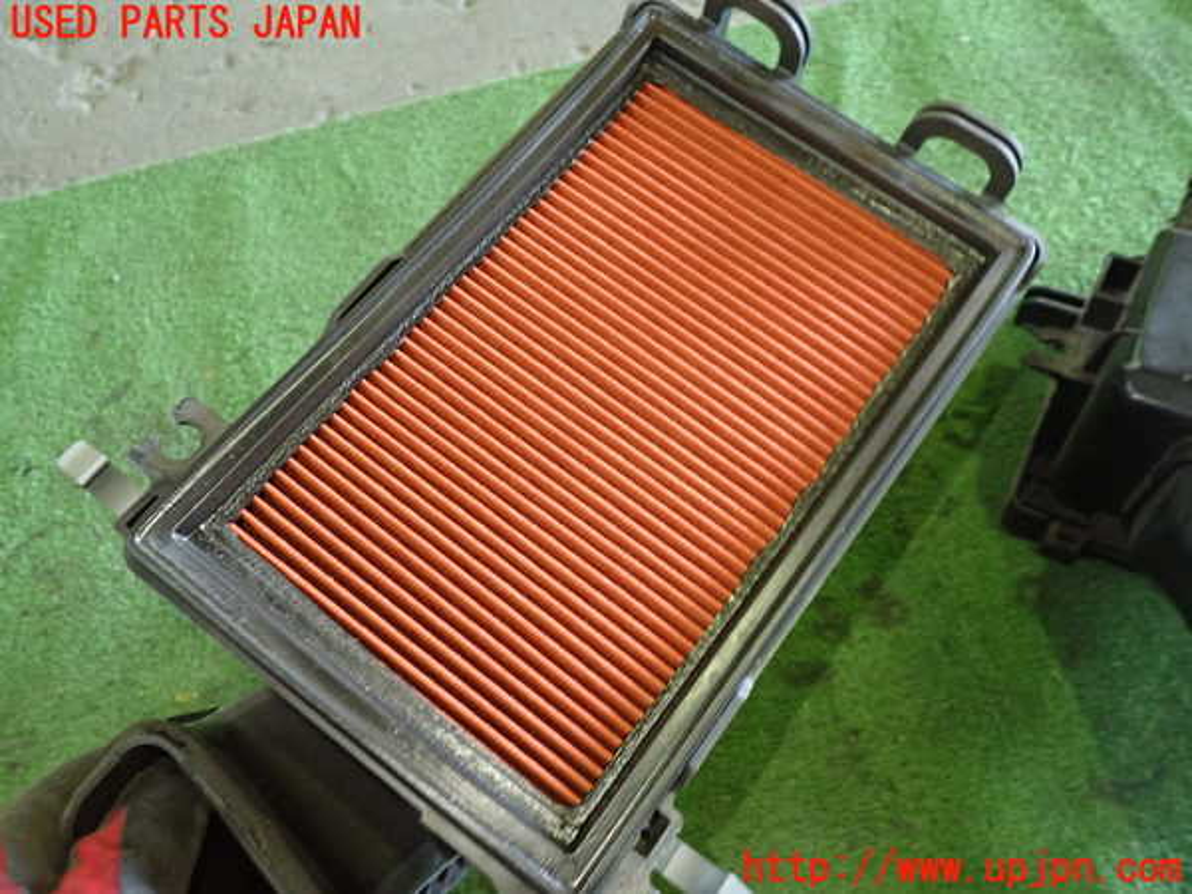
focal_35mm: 30
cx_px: 596
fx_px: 1033
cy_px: 447
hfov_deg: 60.0
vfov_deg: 46.8
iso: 500
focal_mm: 5.4
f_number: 2.3
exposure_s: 1/30
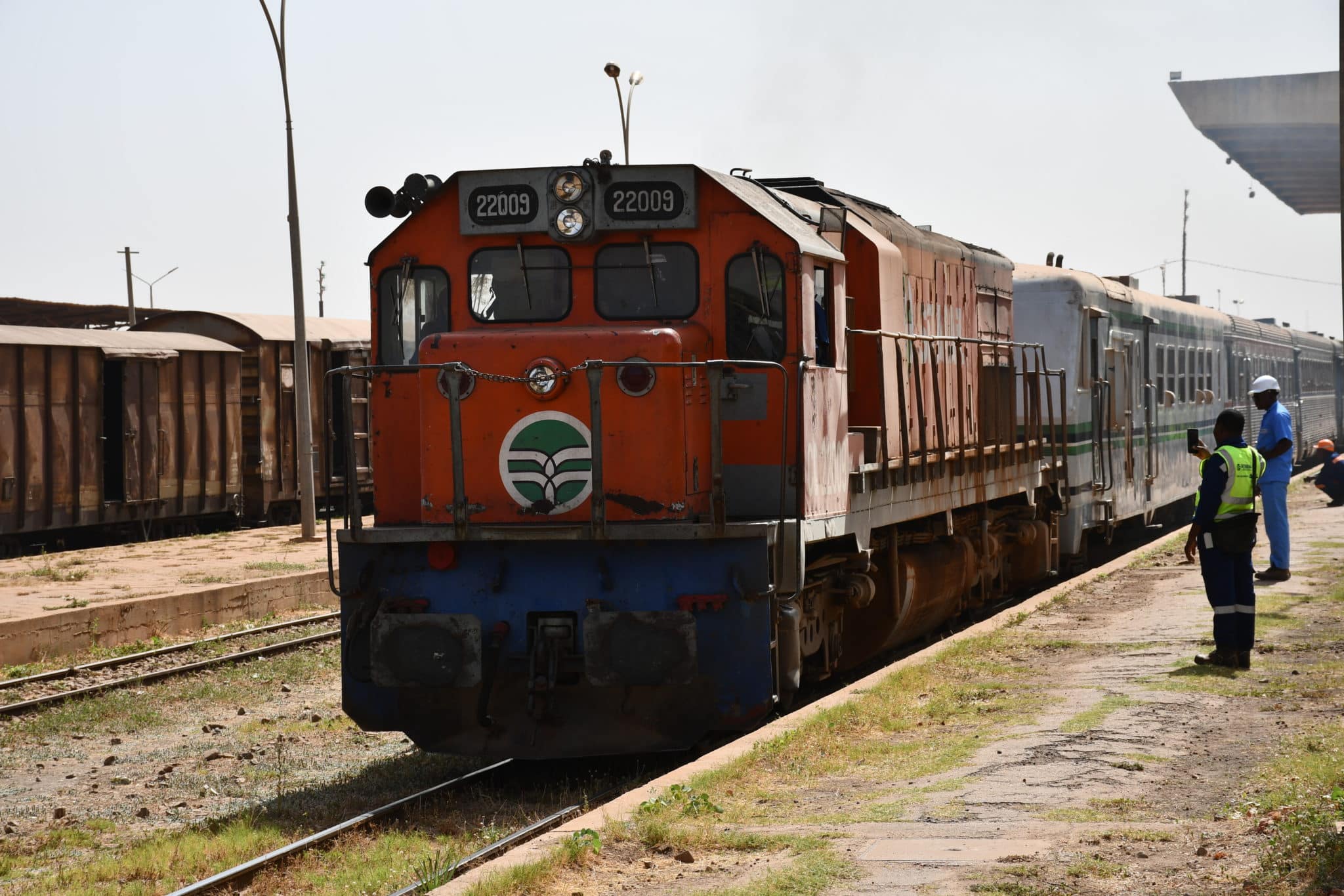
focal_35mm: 105
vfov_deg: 13.0
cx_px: 672
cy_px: 448
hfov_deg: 19.5
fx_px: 3919
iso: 100
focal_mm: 70
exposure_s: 1/320
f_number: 9
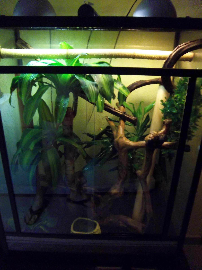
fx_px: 218
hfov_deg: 49.7
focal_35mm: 28
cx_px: 101
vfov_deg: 63.4
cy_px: 135
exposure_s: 1/8
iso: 400
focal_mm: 5.05
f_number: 3.5
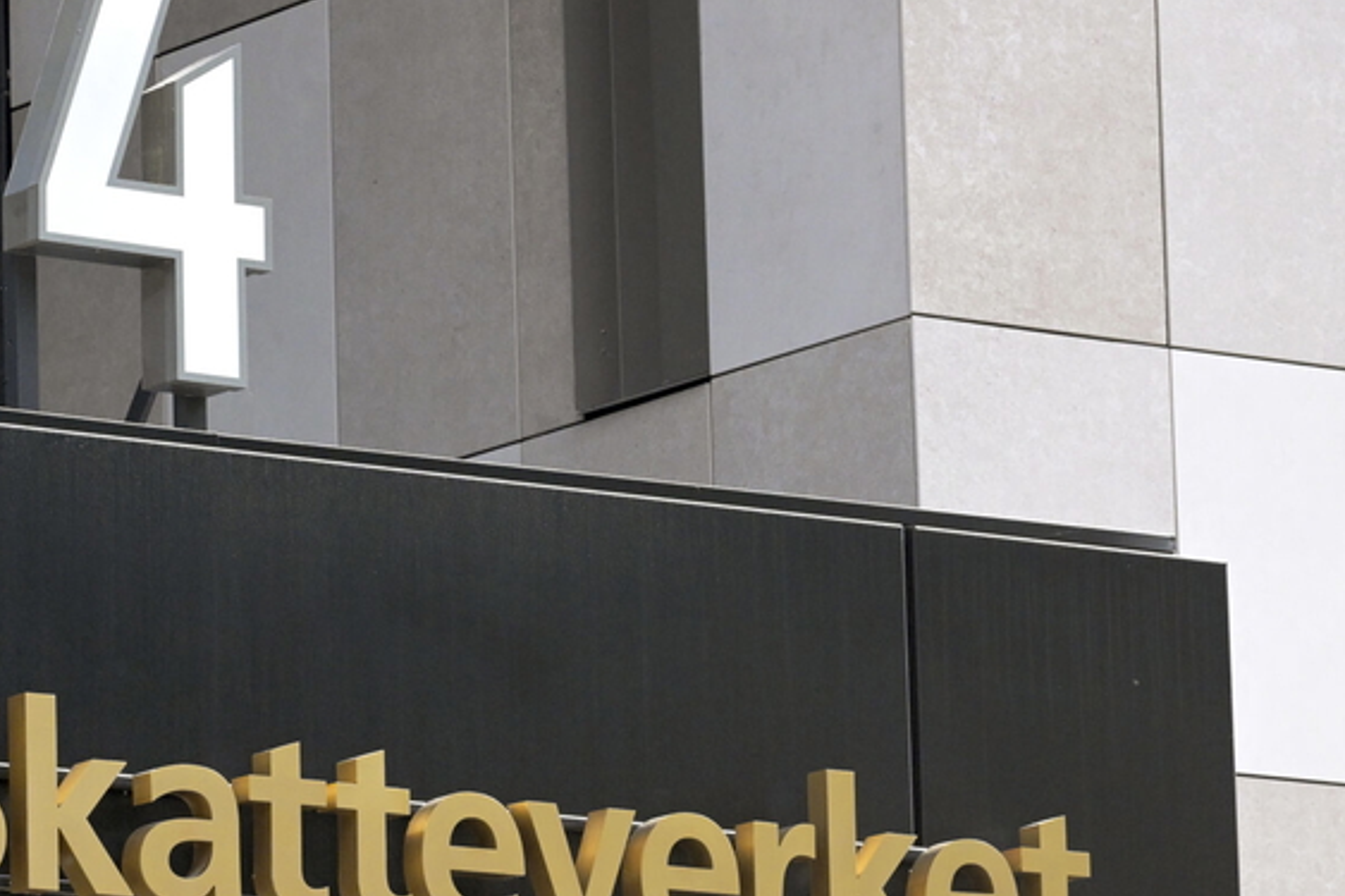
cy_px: 535
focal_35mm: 256
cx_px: 170
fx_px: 9561
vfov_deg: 5.4
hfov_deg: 8.0
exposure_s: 1/1600
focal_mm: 120
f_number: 8
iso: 2500
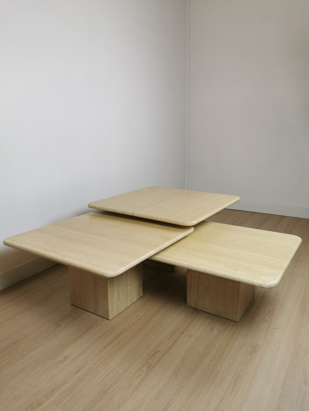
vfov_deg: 65.3
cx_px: 154
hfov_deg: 51.4
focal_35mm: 27
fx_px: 321
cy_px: 206
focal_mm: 5.56
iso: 50
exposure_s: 1/100
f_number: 1.6
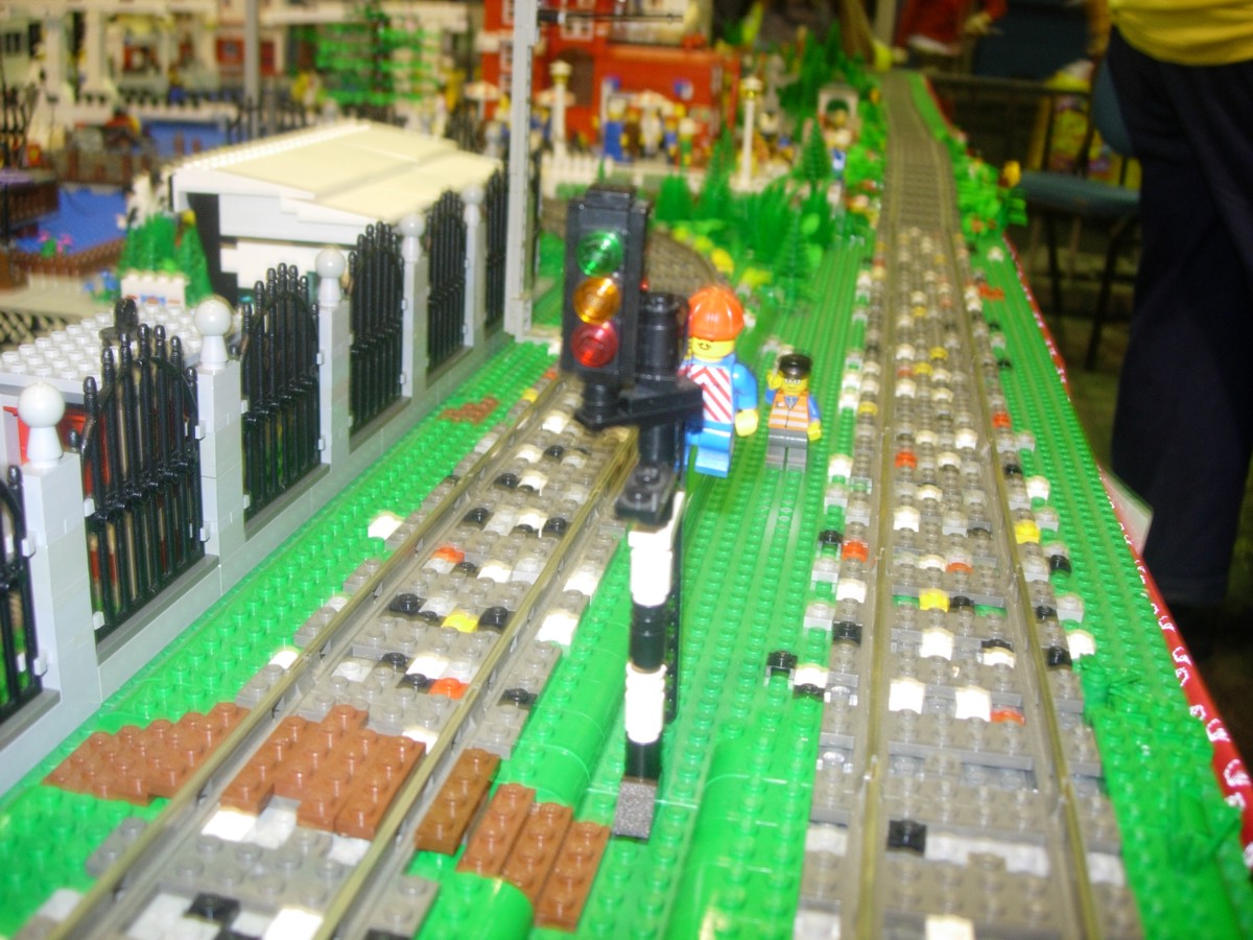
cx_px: 626
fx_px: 1375
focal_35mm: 38
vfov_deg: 37.7
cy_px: 470
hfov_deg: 49.0
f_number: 2.8
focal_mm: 7.8
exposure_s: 1/8.7
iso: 79
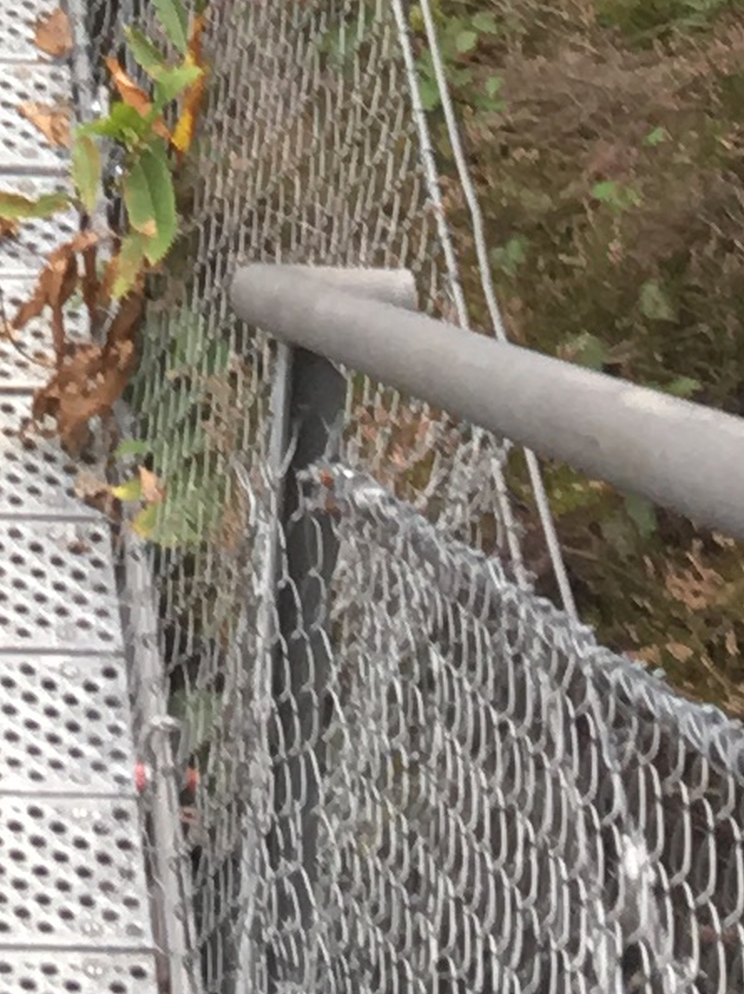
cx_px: -229
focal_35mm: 197
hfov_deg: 7.5
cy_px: -1709
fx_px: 5650
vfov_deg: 8.7
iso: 40
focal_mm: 4.15
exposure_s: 1/100
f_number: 2.2
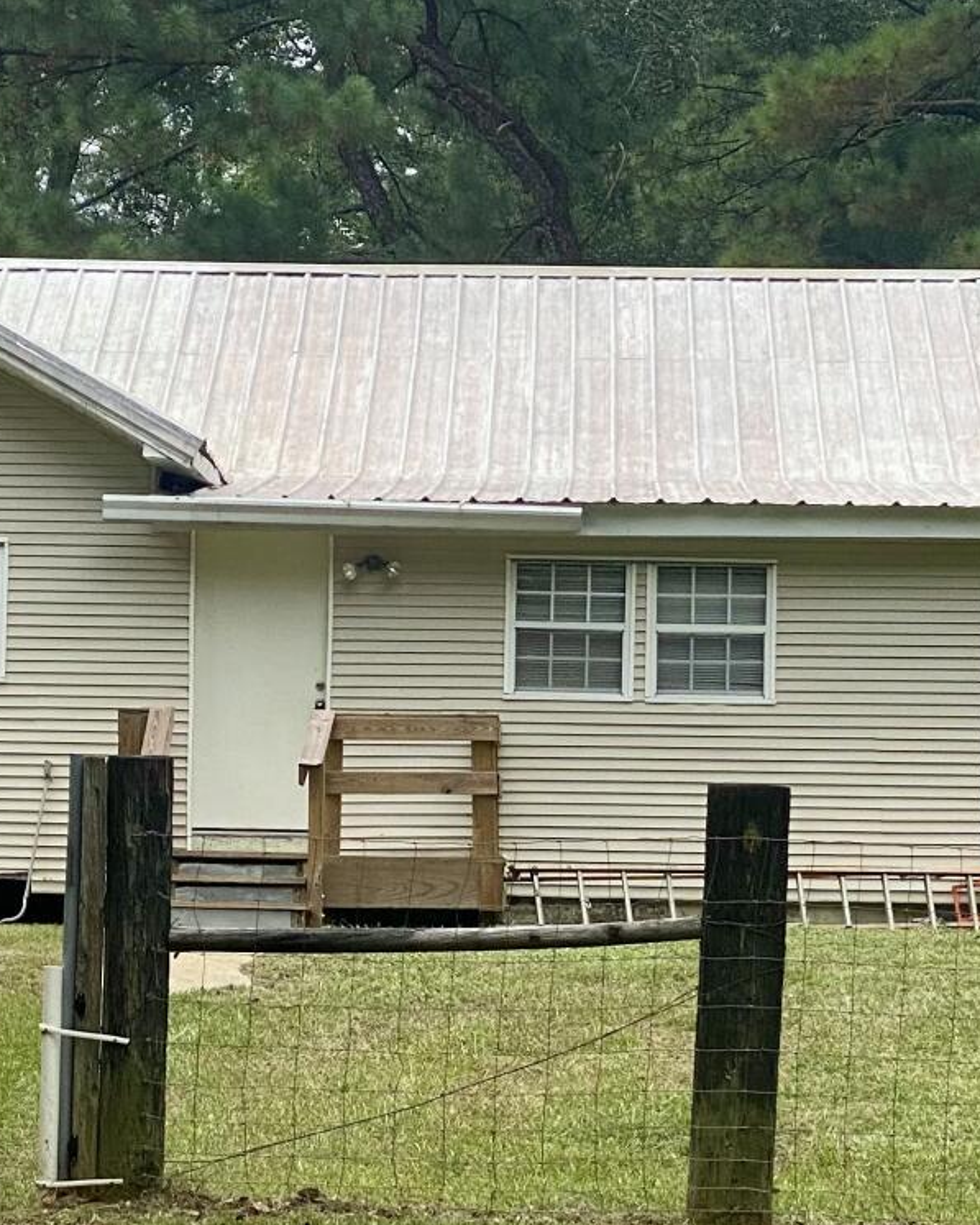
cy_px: 849
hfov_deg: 11.4
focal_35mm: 136
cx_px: 419
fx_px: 4930
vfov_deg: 14.1
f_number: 2
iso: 20
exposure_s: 1/922
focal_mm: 6
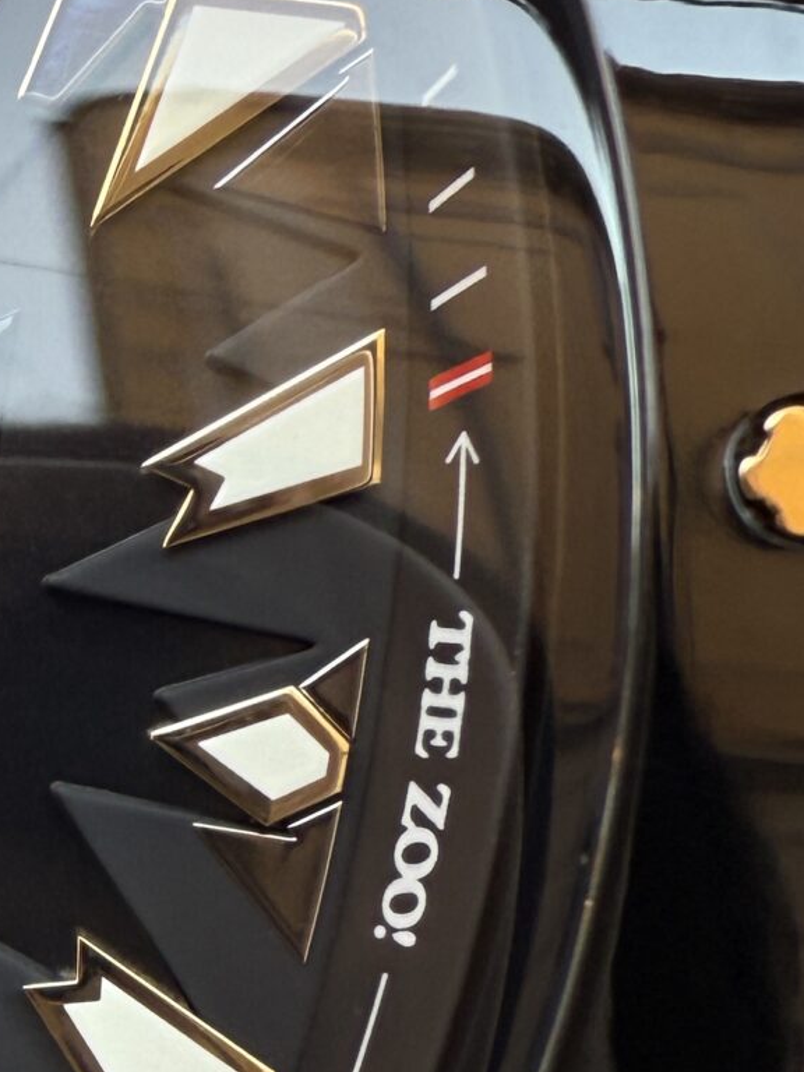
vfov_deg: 23.5
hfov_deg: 16.7
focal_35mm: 80
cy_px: 1040
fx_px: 2477
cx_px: -422
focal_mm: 2.22
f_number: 2.2
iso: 40
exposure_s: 1/101
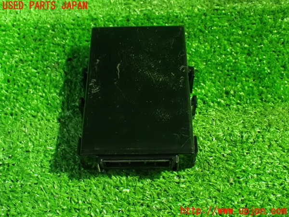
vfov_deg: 30.9
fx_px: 392
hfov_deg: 40.4
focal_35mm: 47
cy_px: 108
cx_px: 144
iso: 1600
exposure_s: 1/20
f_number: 3.1
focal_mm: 8.4
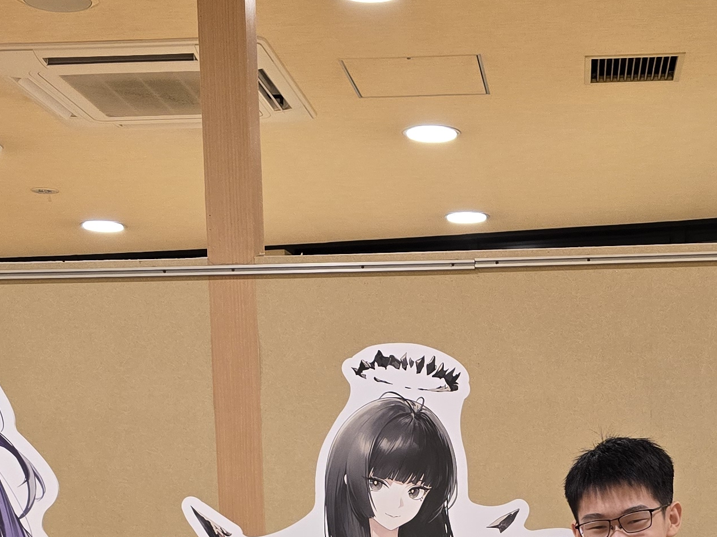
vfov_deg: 18.1
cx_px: 480
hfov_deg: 26.5
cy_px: 793
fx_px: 1512
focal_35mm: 73
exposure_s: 1/100
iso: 200
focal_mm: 6.3
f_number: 1.7
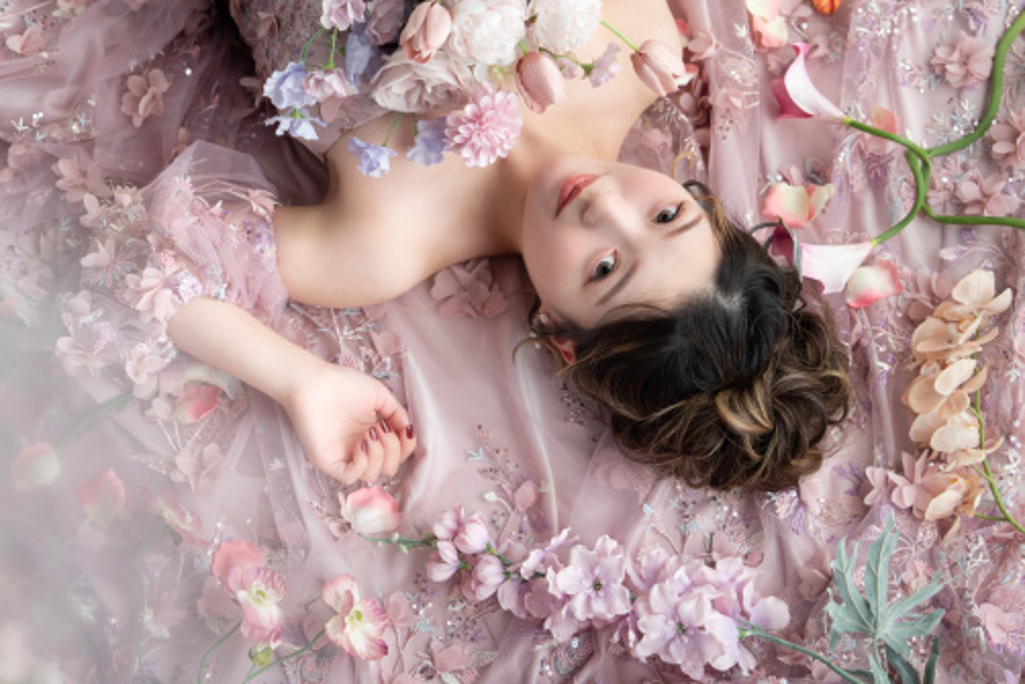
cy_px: 232
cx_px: 286
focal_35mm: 86
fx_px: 2449
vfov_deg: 15.9
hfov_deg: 23.5
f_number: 2.8
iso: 125
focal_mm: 54
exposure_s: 1/160
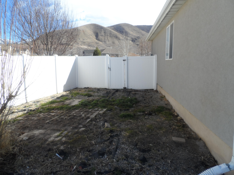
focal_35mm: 24
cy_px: 88
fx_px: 162
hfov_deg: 71.6
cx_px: 117
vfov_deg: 56.8
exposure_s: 1/500
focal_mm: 4
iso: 80
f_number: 3.2
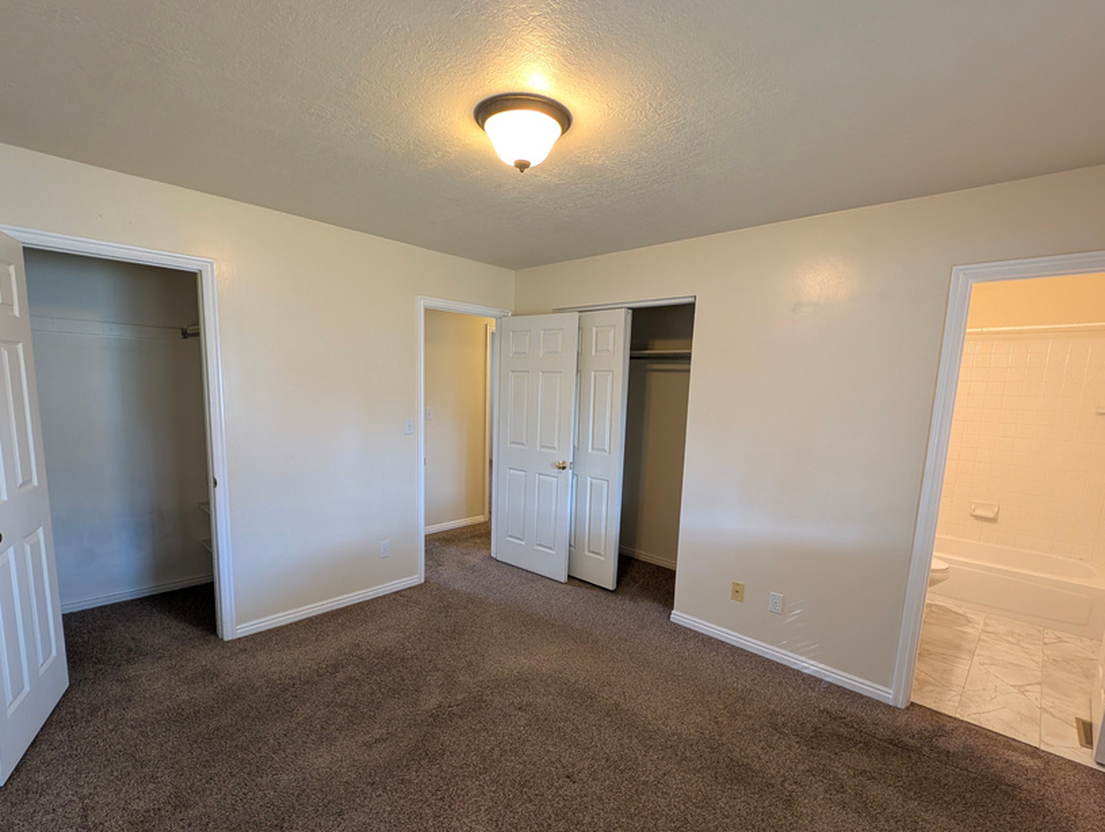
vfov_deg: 81.6
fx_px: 479
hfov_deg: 98.1
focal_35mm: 15
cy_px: 461
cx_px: 547
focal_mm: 2.23
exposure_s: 1/24
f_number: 1.95
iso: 142
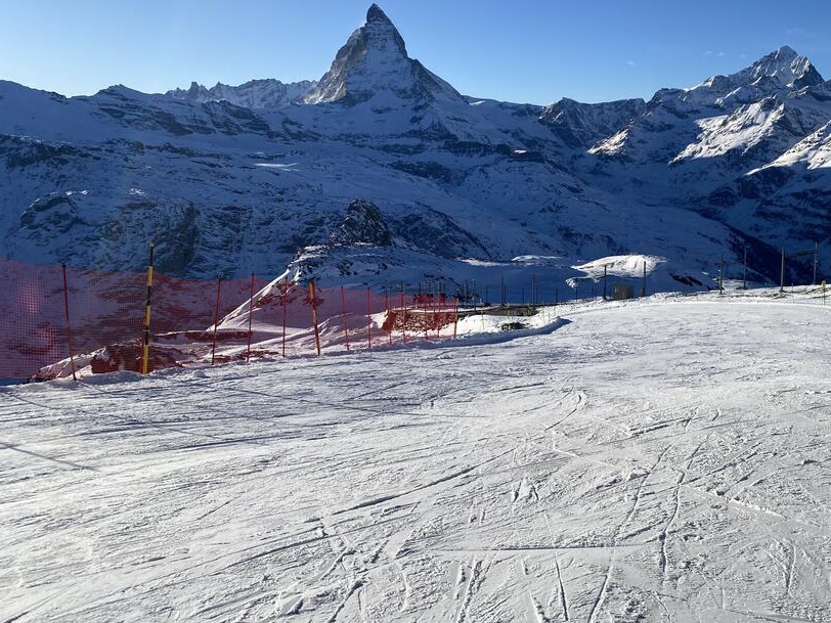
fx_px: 792
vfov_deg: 42.8
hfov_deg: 54.7
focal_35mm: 33
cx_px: 522
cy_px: 257
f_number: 1.8
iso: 32
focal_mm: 4.25
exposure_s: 1/5025
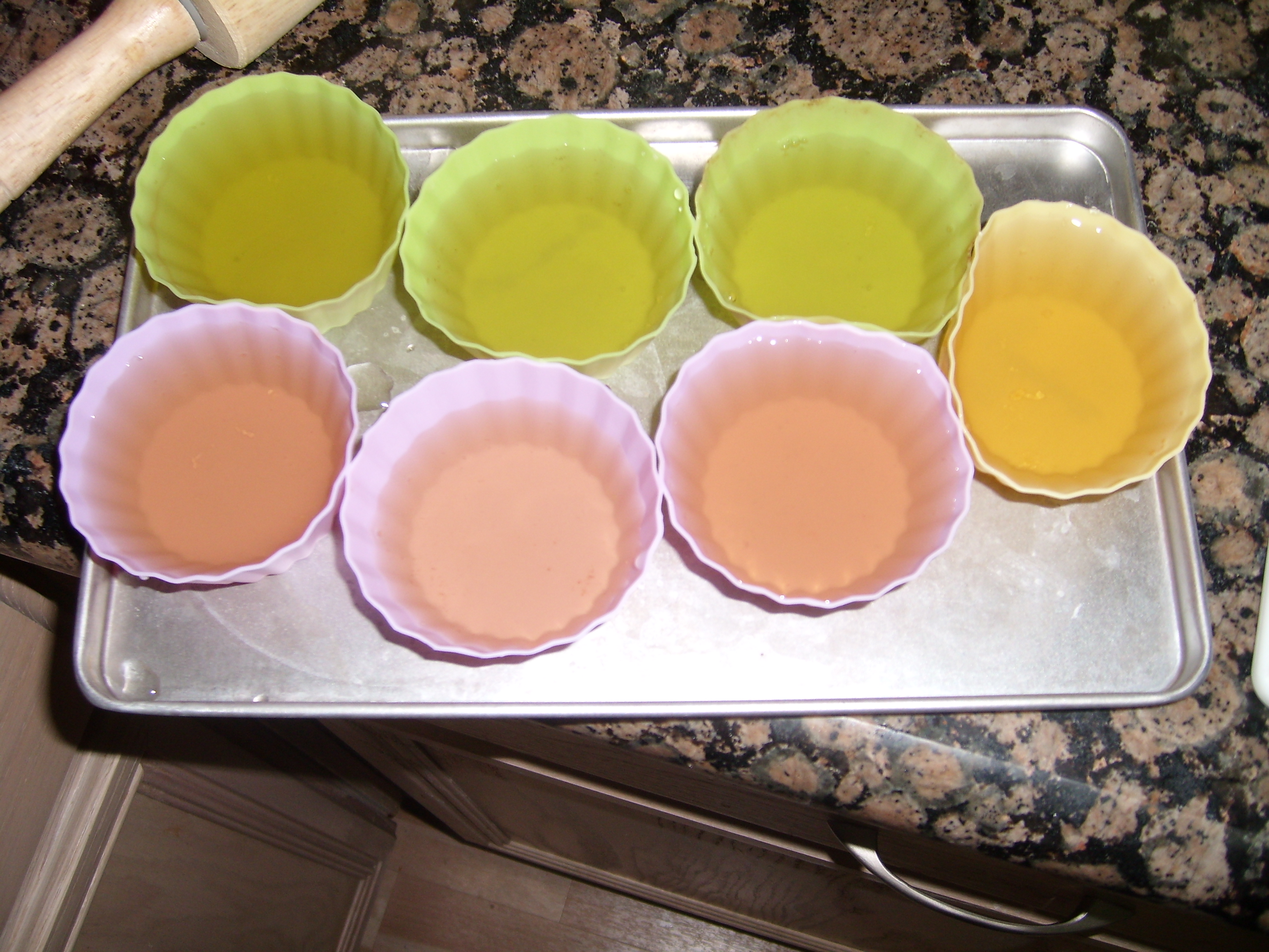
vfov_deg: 40.7
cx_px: 634
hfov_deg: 52.6
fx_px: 1283
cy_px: 476
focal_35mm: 35
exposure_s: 1/30
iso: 50
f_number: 2.8
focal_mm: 5.8
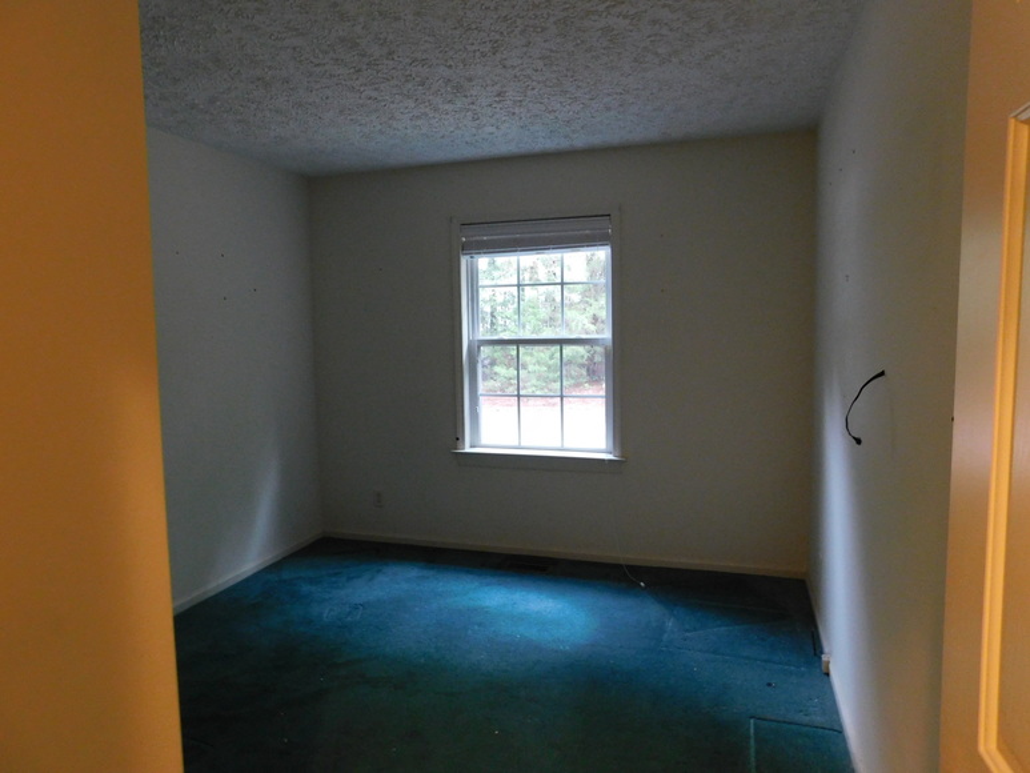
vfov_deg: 58.9
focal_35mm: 23
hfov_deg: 73.9
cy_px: 386
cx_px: 515
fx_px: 684
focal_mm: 4
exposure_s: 1/13
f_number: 3
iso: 400
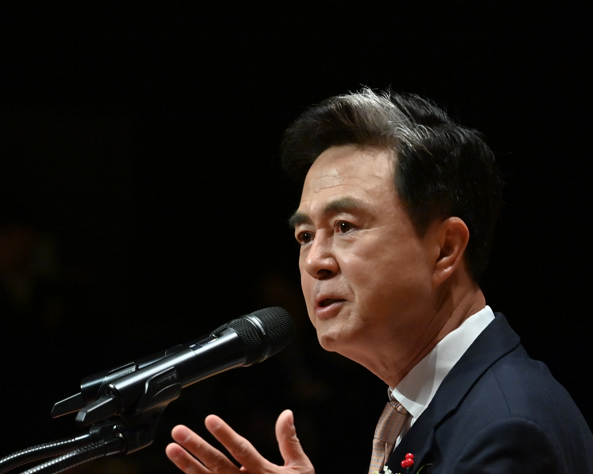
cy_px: 303
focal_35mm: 365
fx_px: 6407
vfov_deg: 4.2
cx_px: 112
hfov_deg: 5.3
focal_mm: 200
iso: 800
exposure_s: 1/320
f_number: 5.6
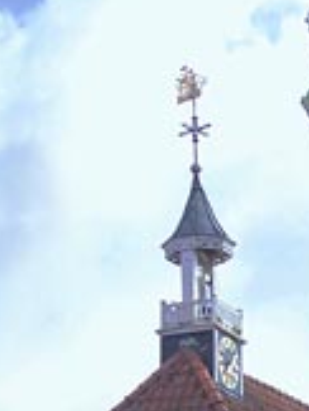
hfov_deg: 6.9
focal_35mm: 215
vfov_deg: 9.1
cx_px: 303
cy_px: 384
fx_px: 2552
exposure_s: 1/500
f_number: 3.2
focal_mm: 13.7
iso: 64
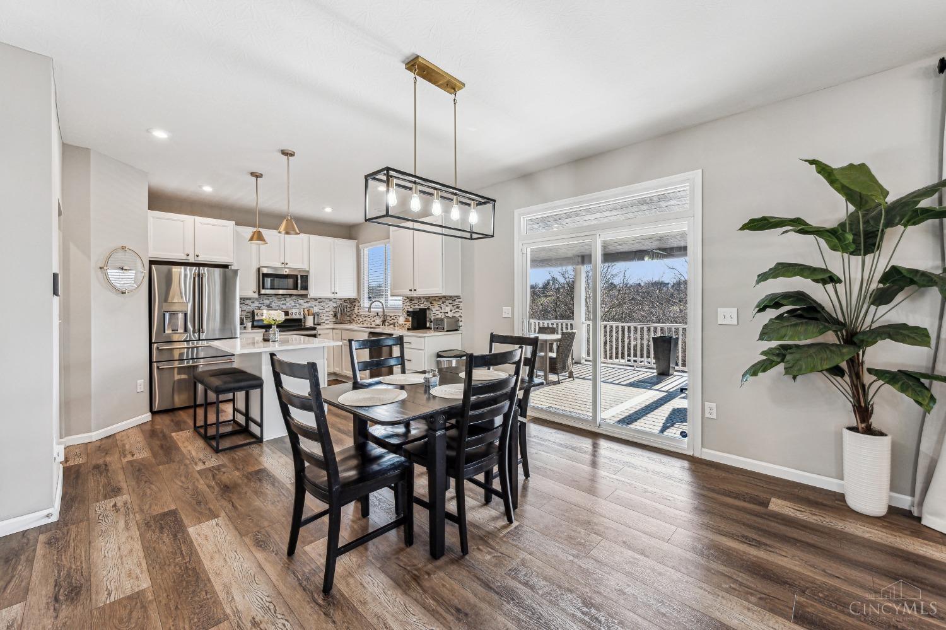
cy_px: 315
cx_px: 473
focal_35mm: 14
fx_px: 368
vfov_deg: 81.2
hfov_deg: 104.3
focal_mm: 14
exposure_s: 1/100
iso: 400
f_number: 8
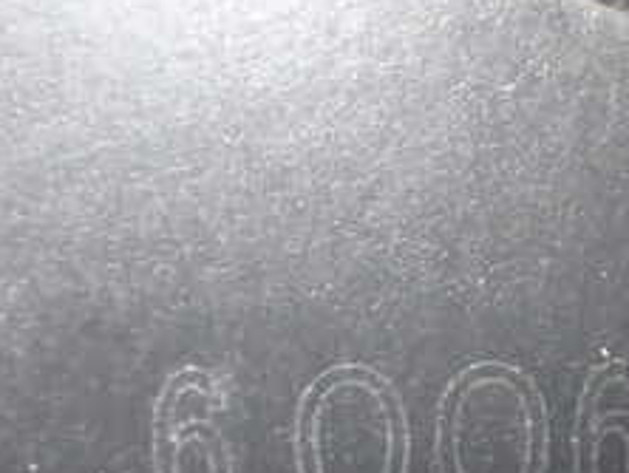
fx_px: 1473
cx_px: 436
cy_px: 399
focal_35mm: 81
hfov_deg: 23.9
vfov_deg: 18.0
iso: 500
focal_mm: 5.4
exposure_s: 1/30
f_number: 2.3
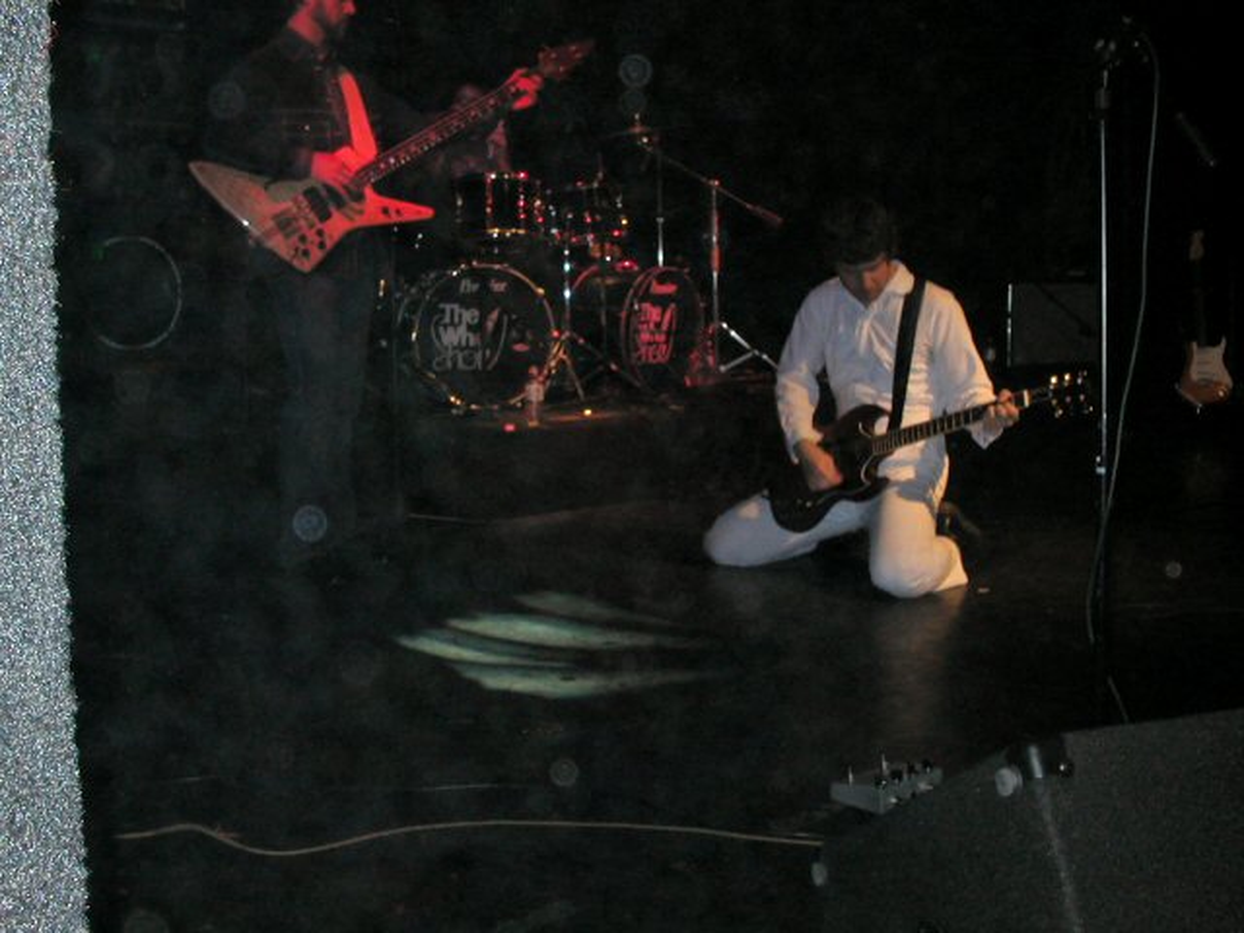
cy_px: 466
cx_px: 622
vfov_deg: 33.6
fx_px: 1545
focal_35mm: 43
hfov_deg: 43.9
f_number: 4.8
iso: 200
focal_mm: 6.6
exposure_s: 1/59.9
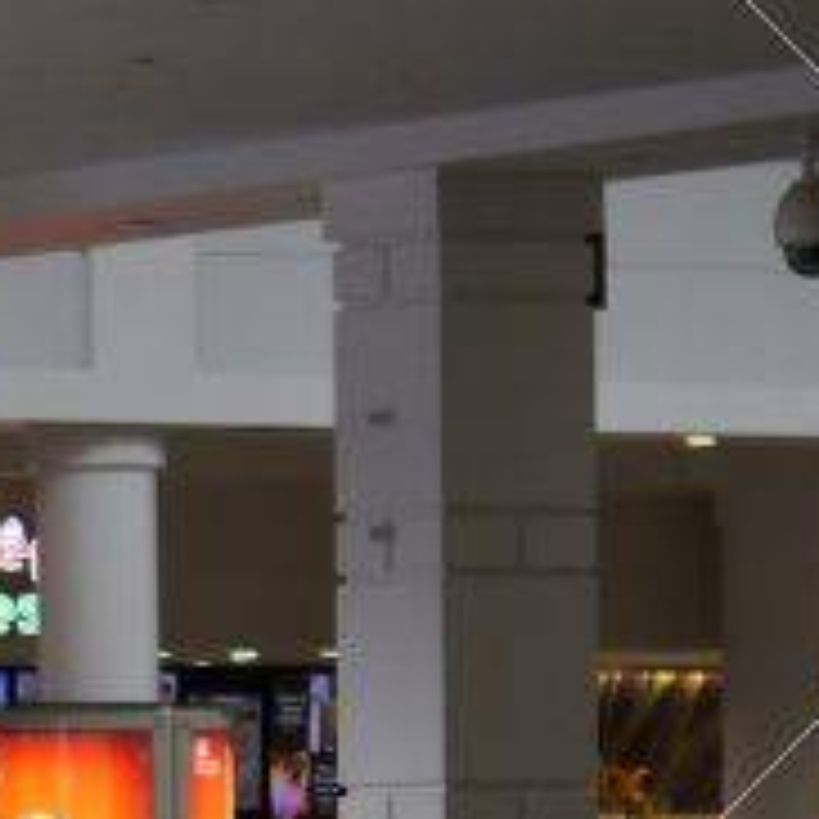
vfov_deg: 4.6
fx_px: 10118
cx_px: -522
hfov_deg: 4.6
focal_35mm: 378
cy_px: 1318
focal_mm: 30
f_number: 1.4
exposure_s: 1/500
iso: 200
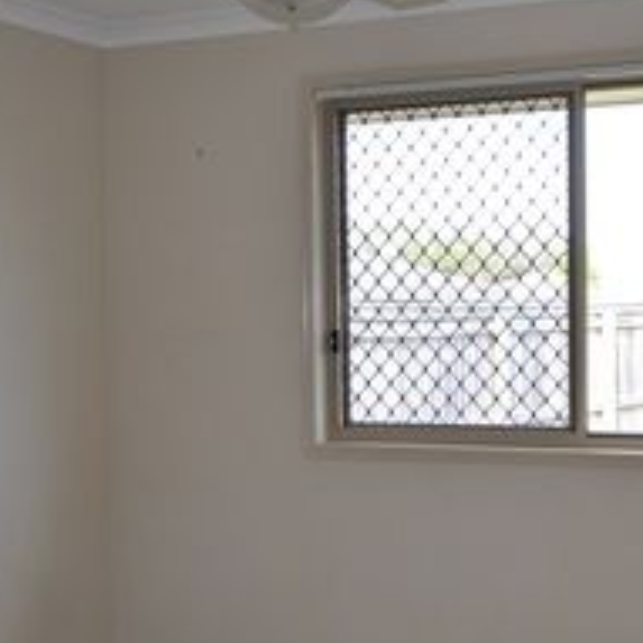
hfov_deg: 24.8
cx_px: 444
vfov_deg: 25.0
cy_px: 372
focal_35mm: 69
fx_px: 1450
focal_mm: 22
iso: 200
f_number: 3.8
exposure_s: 1/100
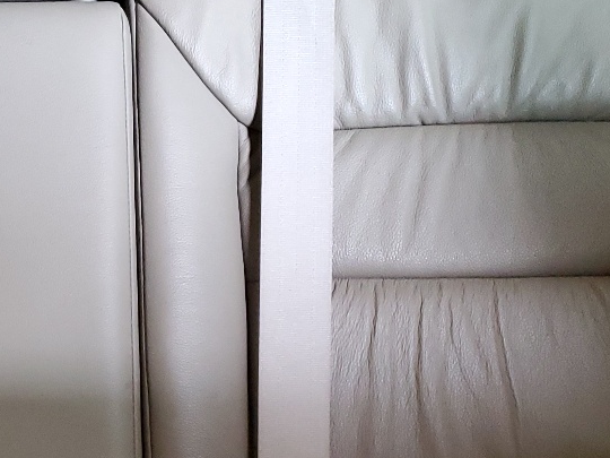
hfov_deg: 23.4
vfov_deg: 18.9
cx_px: -101
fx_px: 1357
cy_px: 379
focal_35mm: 77
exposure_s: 1/60.2
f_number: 1.5
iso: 323
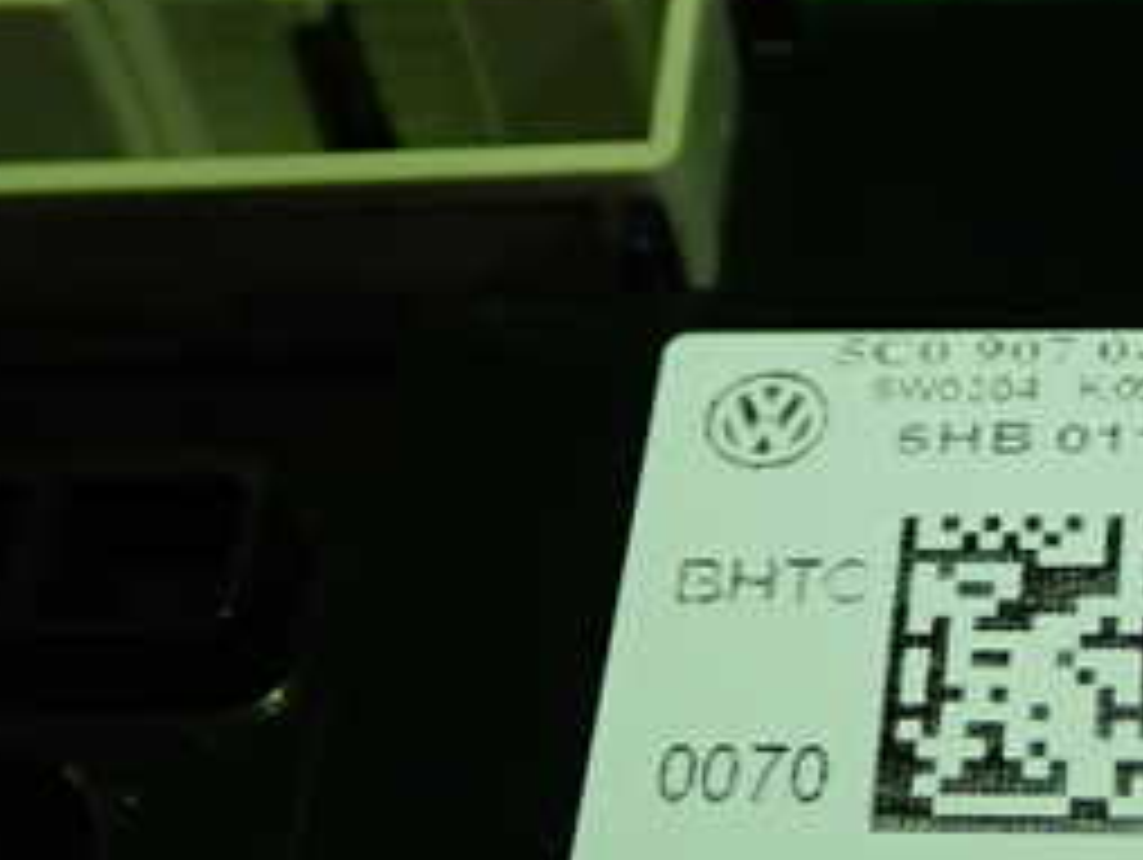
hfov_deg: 22.4
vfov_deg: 17.4
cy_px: 549
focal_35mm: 85
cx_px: 1026
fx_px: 2809
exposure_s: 1/40
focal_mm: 6.37
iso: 320
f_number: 2.5
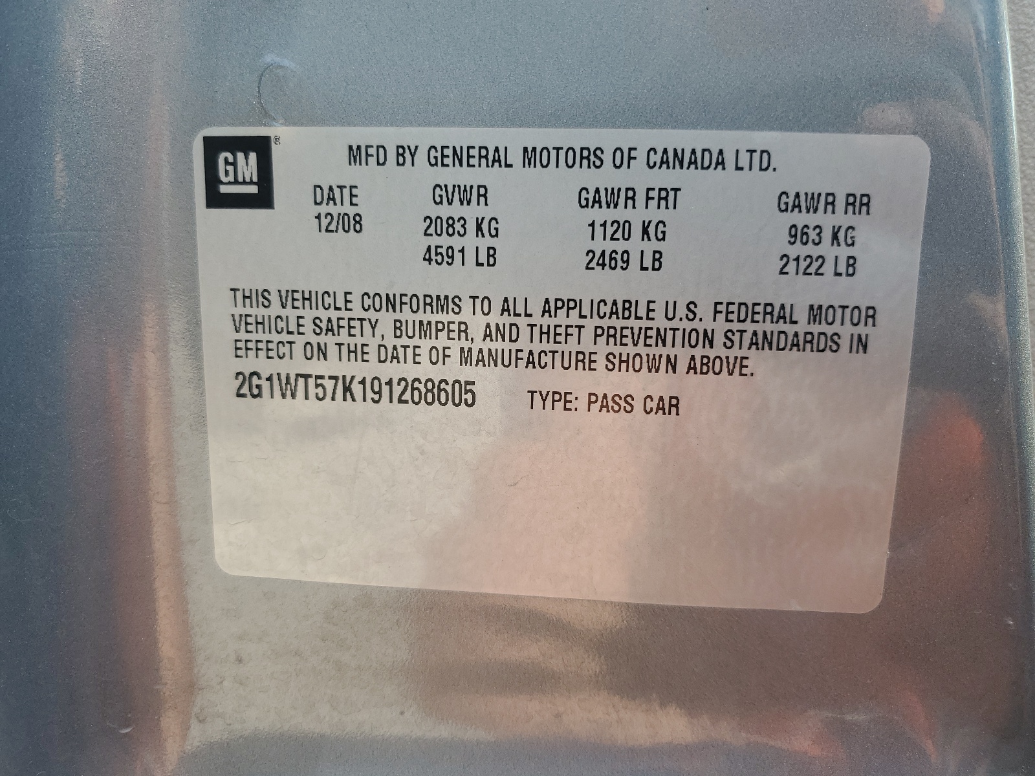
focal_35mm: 26
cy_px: 388
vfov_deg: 53.1
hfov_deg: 67.3
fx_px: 777
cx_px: 518
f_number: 1.5
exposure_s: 1/556
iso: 50
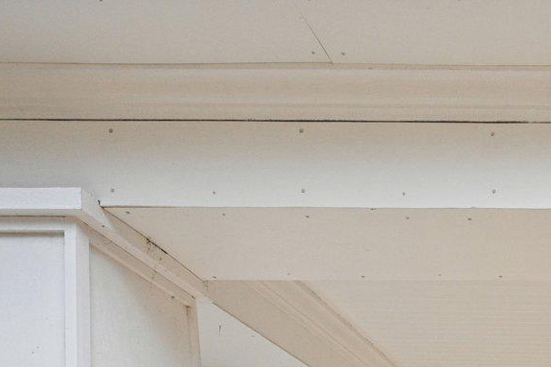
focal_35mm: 57
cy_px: 561
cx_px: 655
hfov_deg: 30.1
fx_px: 872
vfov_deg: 20.2
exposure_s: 1/100
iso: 800
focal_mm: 16
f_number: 8
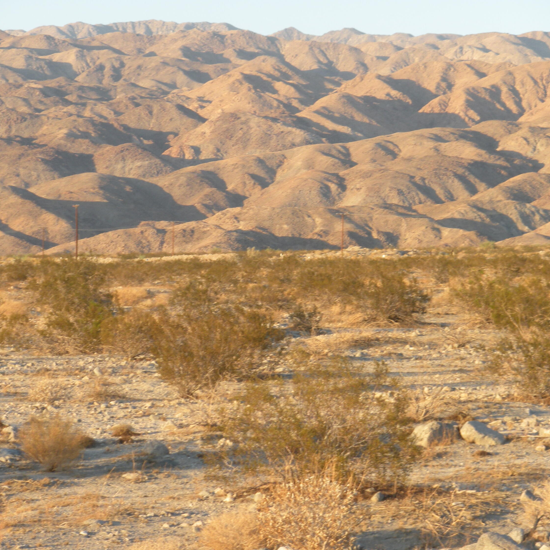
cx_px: 243
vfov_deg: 12.6
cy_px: 275
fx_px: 2499
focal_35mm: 139
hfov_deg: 12.6
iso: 94
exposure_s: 1/116
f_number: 5.3
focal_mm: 21.2
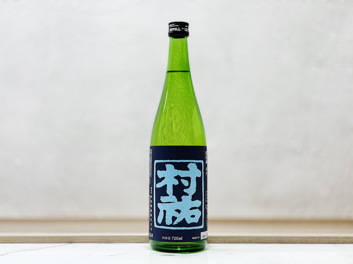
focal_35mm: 52
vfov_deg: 28.0
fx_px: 530
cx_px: 176
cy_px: 132
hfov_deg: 36.8
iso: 64
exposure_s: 1/100
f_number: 2
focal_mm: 6
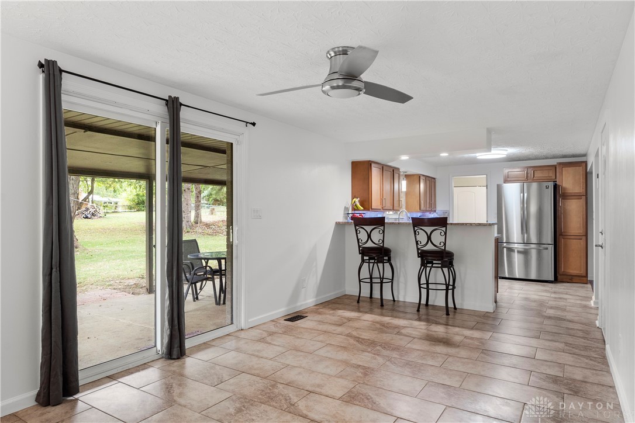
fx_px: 423
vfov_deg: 53.1
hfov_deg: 73.7
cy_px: 212
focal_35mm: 24
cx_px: 318
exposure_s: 1/2
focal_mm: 16
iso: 320
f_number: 9
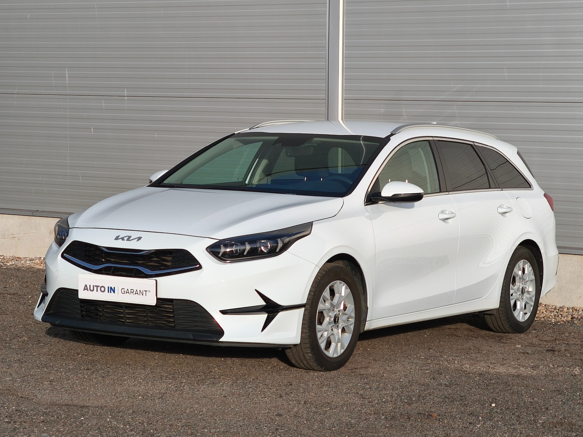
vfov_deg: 15.2
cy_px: 218
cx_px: 292
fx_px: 1634
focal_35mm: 97
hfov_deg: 20.2
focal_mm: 8.8
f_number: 2
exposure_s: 1/777
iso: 50
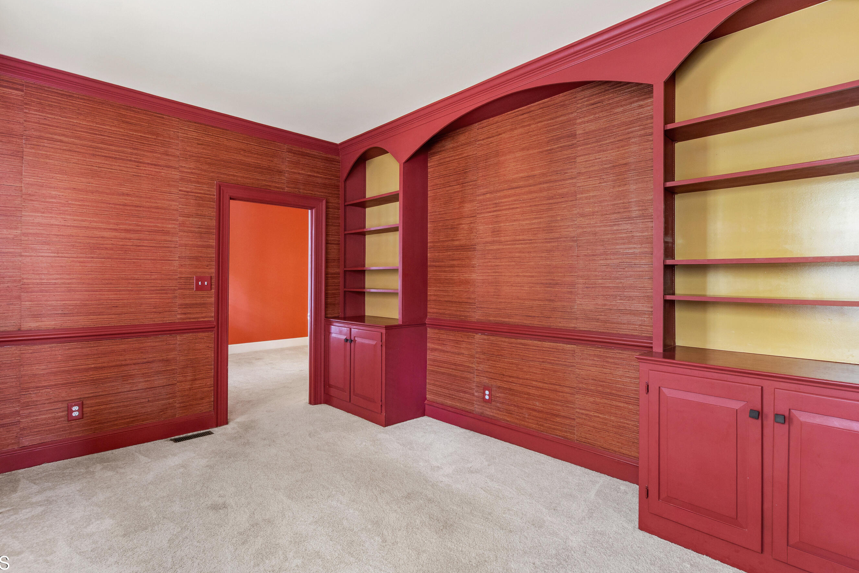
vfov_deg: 70.4
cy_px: 268
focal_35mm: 17
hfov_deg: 93.2
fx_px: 406
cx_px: 445
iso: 100
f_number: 8
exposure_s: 6
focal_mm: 10
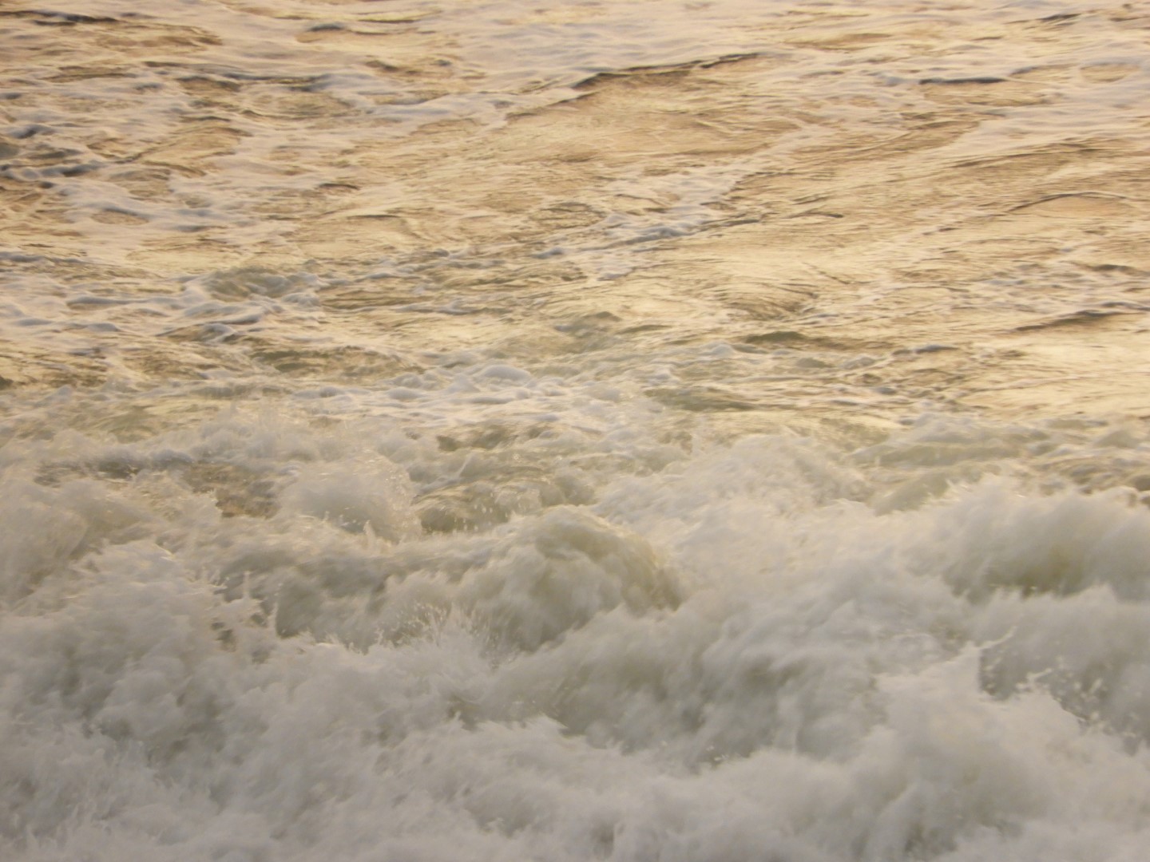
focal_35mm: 1200
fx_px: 39866
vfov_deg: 1.2
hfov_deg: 1.7
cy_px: 431
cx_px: 575
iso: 400
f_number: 6
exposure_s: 1/80
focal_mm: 215
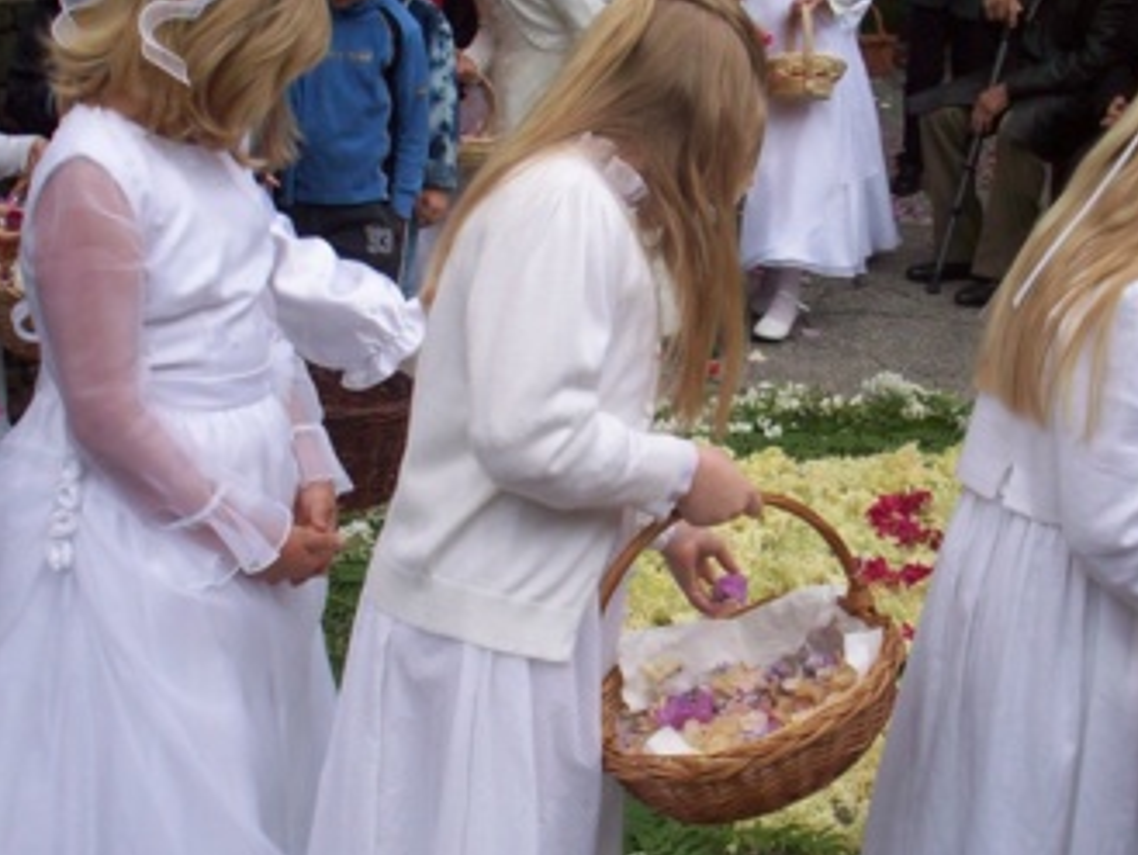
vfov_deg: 24.4
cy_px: 523
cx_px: 694
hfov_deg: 32.1
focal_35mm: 60
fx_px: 1973
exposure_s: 1/292
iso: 80
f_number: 5.6
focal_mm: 6.2
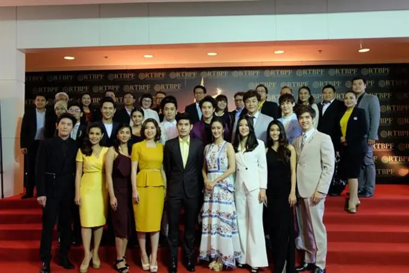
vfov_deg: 45.0
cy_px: 136
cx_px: 204
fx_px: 329
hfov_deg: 63.7
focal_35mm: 29
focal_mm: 19.2
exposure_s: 1/50
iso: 800
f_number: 3.8
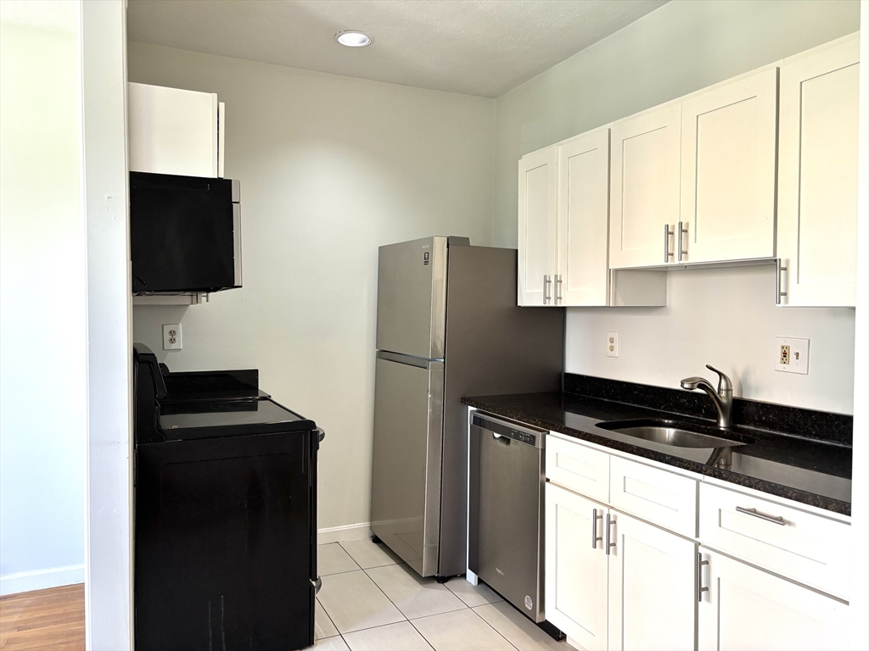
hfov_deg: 67.3
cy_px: 326
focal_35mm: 26
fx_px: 653
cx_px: 434
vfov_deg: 53.1
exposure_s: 1/60
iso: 125
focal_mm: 5.96
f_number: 1.6
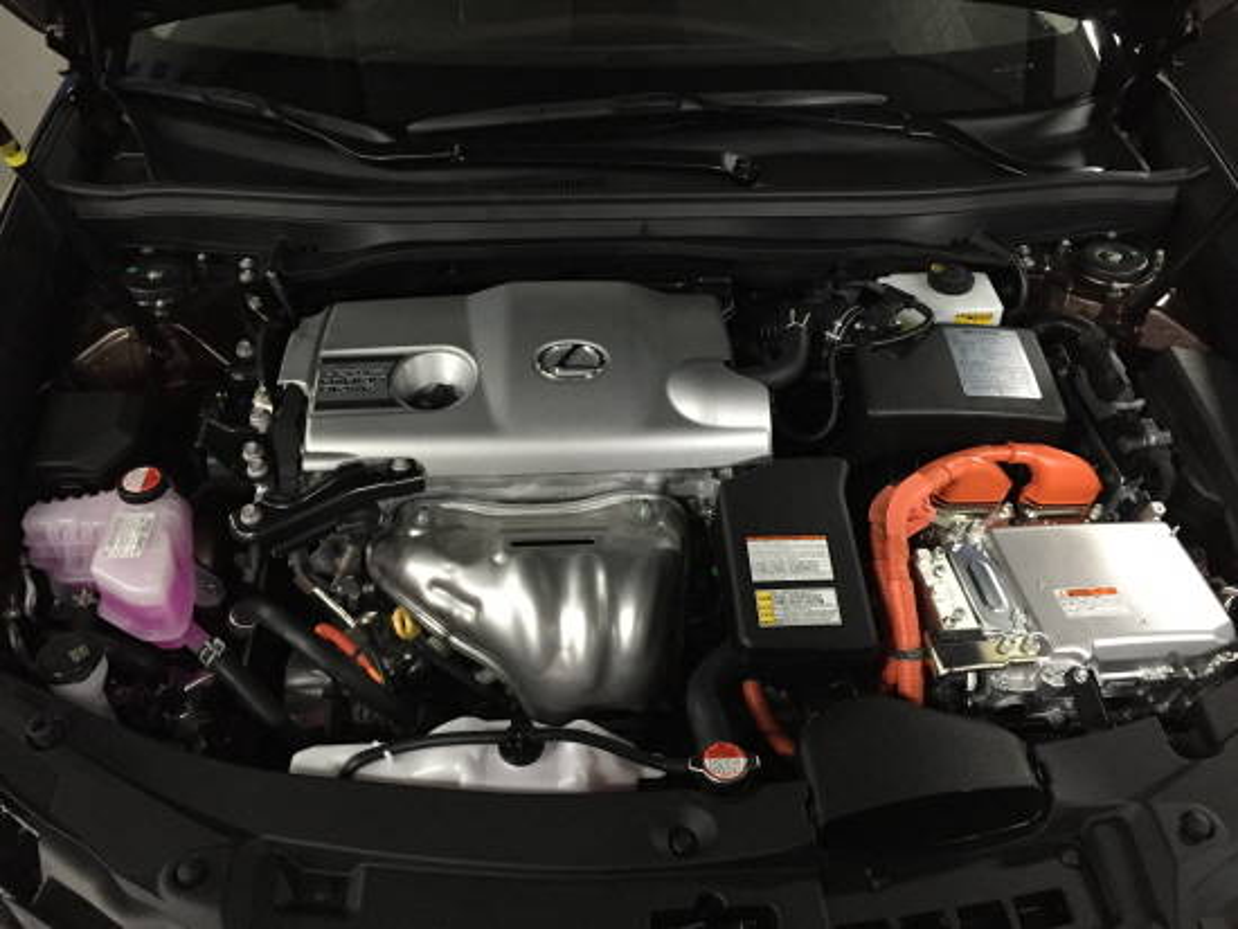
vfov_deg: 48.3
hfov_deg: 61.6
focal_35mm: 29
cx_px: 619
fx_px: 1038
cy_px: 464
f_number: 2.2
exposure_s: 1/15
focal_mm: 4.15
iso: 250
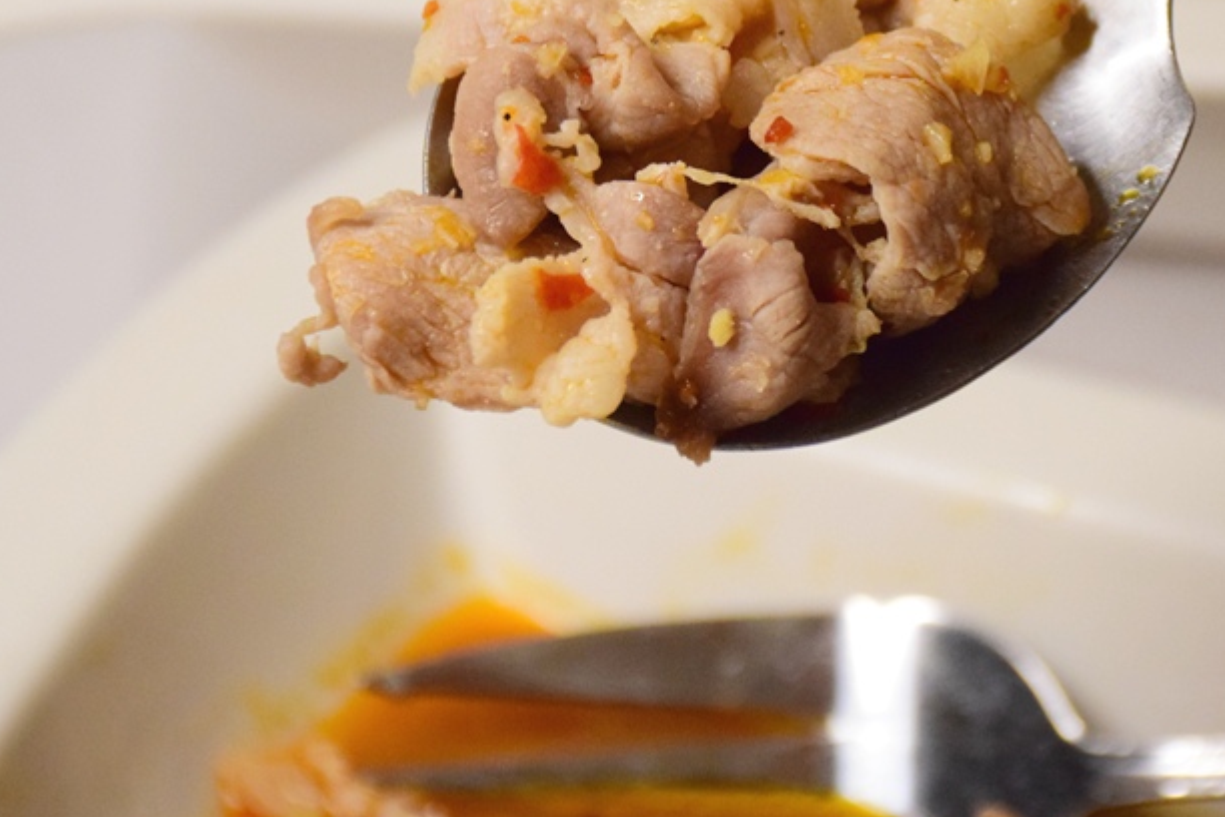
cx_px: 763
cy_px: 197
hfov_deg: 8.8
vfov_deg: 5.9
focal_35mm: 233
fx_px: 7922
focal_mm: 95
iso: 4000
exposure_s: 1/160
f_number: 5.3
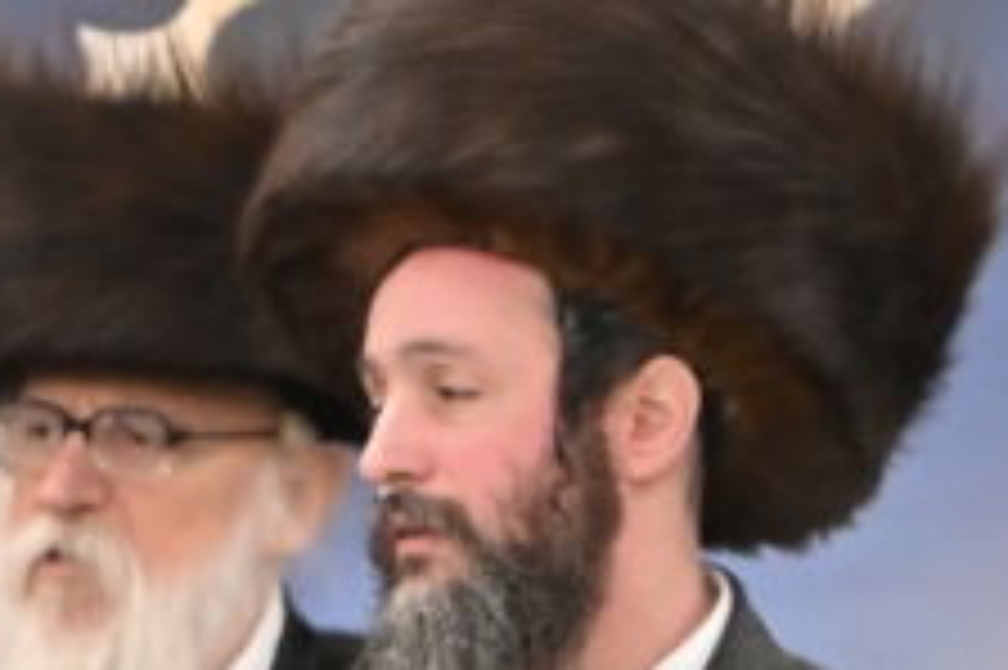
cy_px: 598
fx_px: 38359
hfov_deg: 1.5
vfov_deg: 1.0
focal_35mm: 1371
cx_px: -657
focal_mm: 200
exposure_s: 1/320
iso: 1000
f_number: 2.8
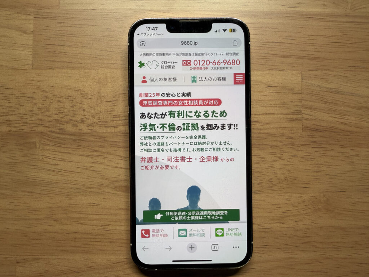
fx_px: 256
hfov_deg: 71.6
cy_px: 138
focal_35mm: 24
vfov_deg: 56.8
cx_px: 184
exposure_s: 1/120
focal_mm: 2.22
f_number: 2.2
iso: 100
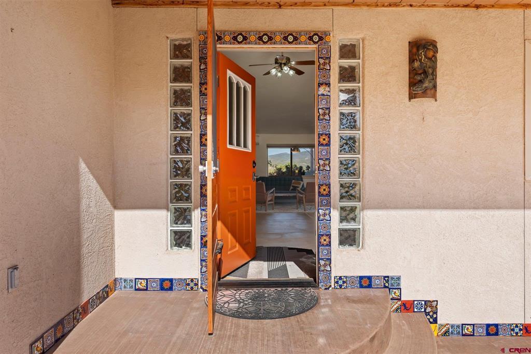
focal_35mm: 24
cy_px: 177
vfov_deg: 53.1
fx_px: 354
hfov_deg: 73.8
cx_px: 266
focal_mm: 24
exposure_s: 1/200
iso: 400
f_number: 8
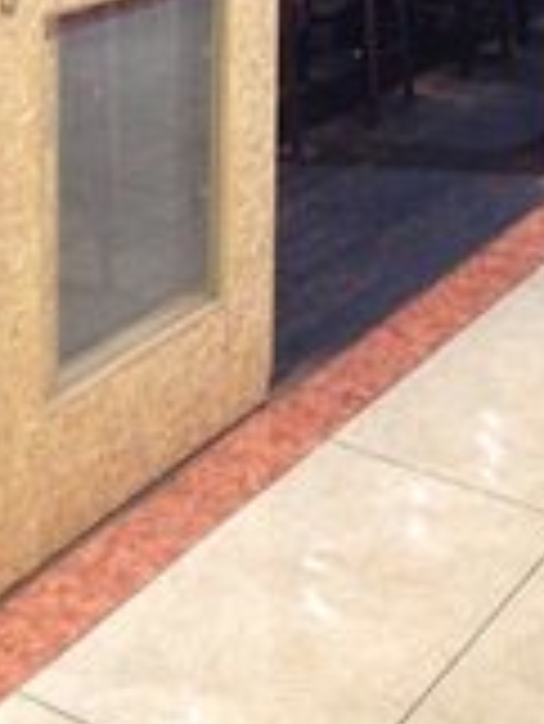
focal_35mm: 82
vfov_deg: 21.9
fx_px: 1716
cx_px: 229
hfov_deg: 18.0
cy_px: -157
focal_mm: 4.12
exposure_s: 1/20
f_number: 2.4
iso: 160
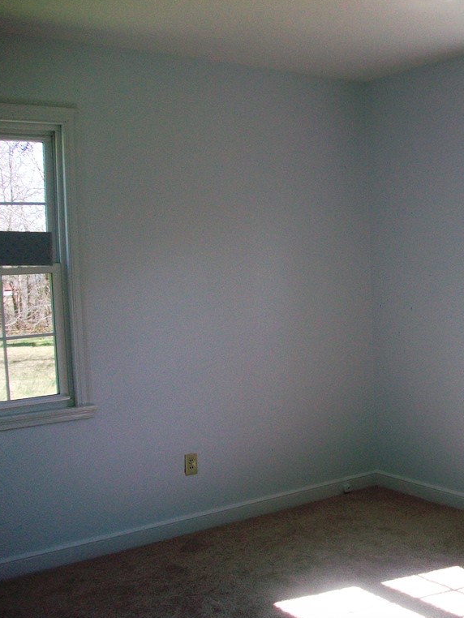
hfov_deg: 32.2
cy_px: 309
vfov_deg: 43.8
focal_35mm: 43
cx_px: 406
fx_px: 768
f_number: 2.8
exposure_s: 1/125
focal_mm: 5.7
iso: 83
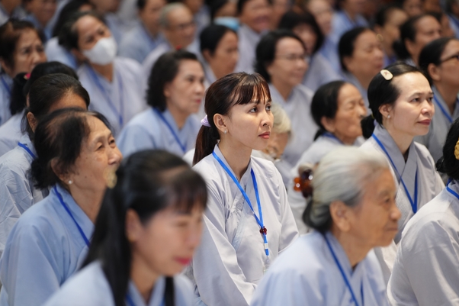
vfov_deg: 8.5
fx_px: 2065
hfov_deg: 12.7
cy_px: 163
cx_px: 246
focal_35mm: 162
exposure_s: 1/160
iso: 1250
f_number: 2.8
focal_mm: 150
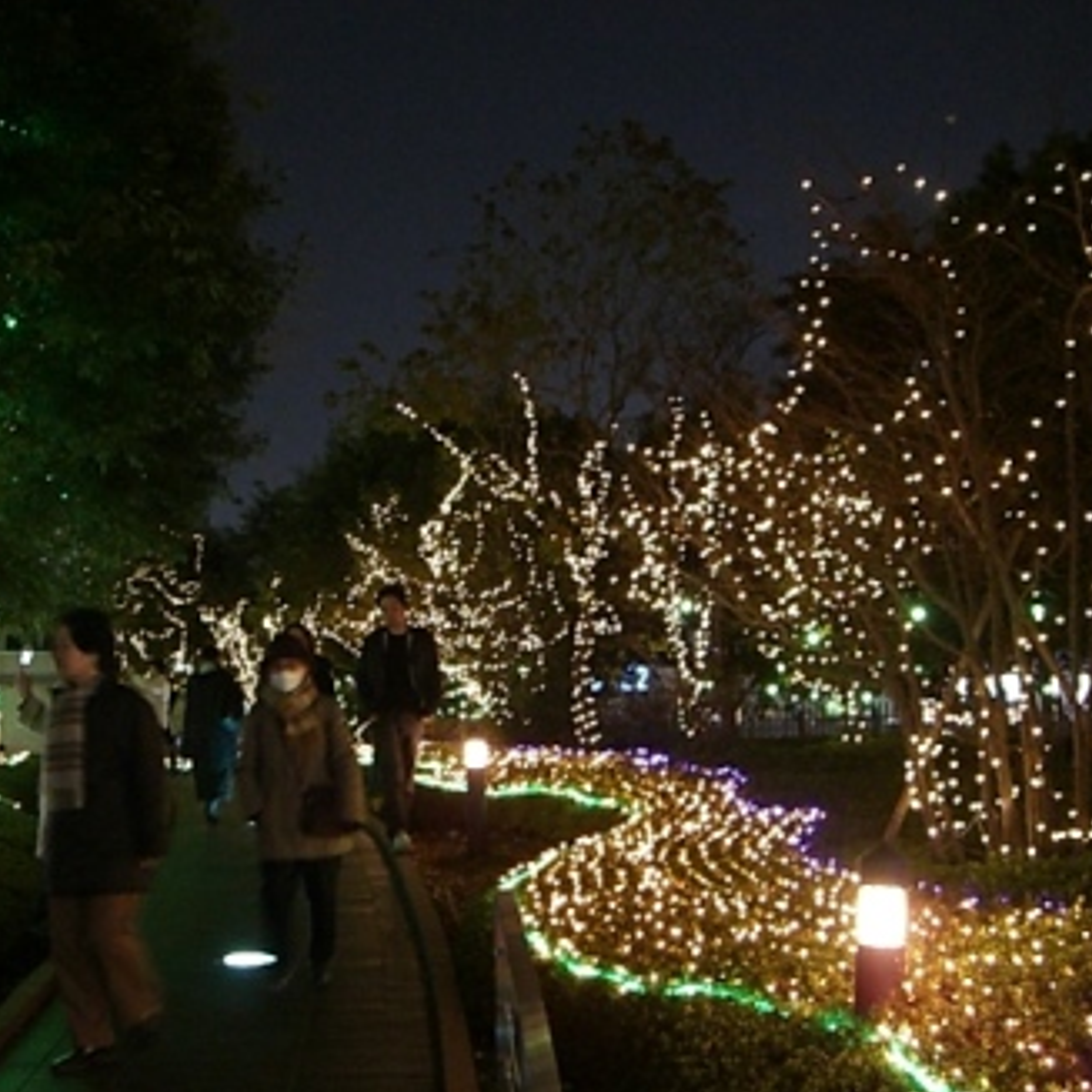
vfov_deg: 36.8
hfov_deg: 36.5
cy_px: 558
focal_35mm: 46
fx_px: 1642
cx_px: 381
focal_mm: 6.2
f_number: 2.7
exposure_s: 1/10
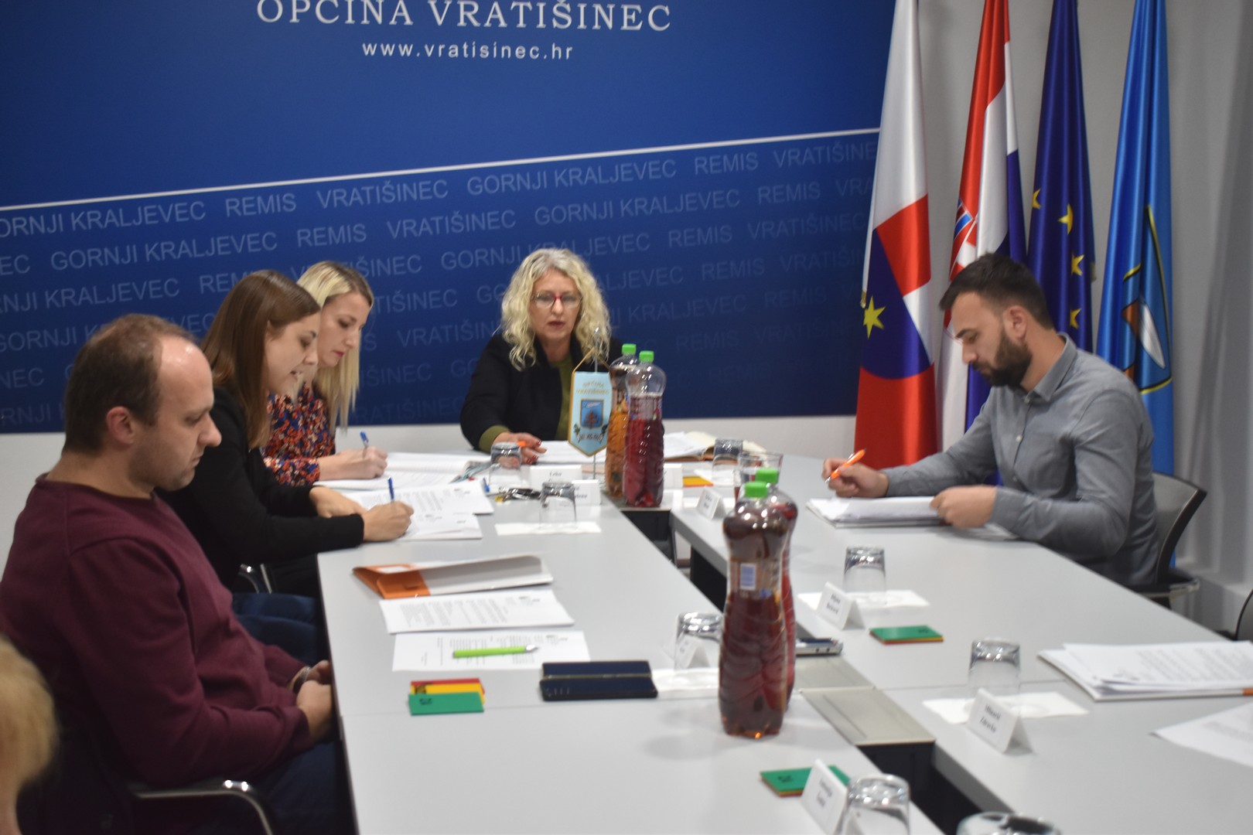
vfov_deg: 26.5
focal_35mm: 51
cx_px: 626
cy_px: 418
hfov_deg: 38.9
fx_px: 1775
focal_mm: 34
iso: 560
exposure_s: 1/100
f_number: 4.5
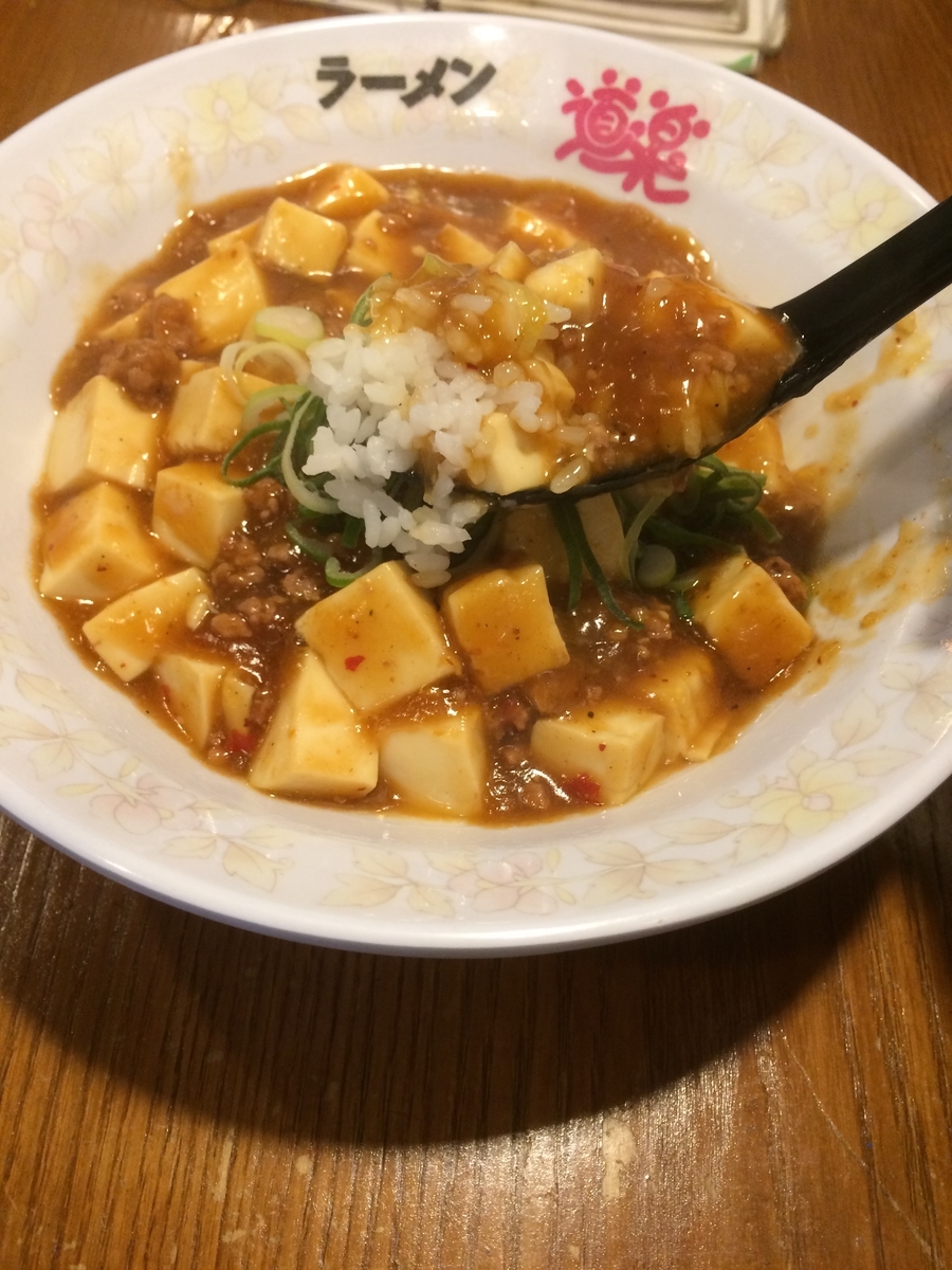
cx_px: 476
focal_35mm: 29
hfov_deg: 48.2
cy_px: 635
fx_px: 1063
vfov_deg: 61.7
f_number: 2.2
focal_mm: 4.15
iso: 125
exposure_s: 1/30
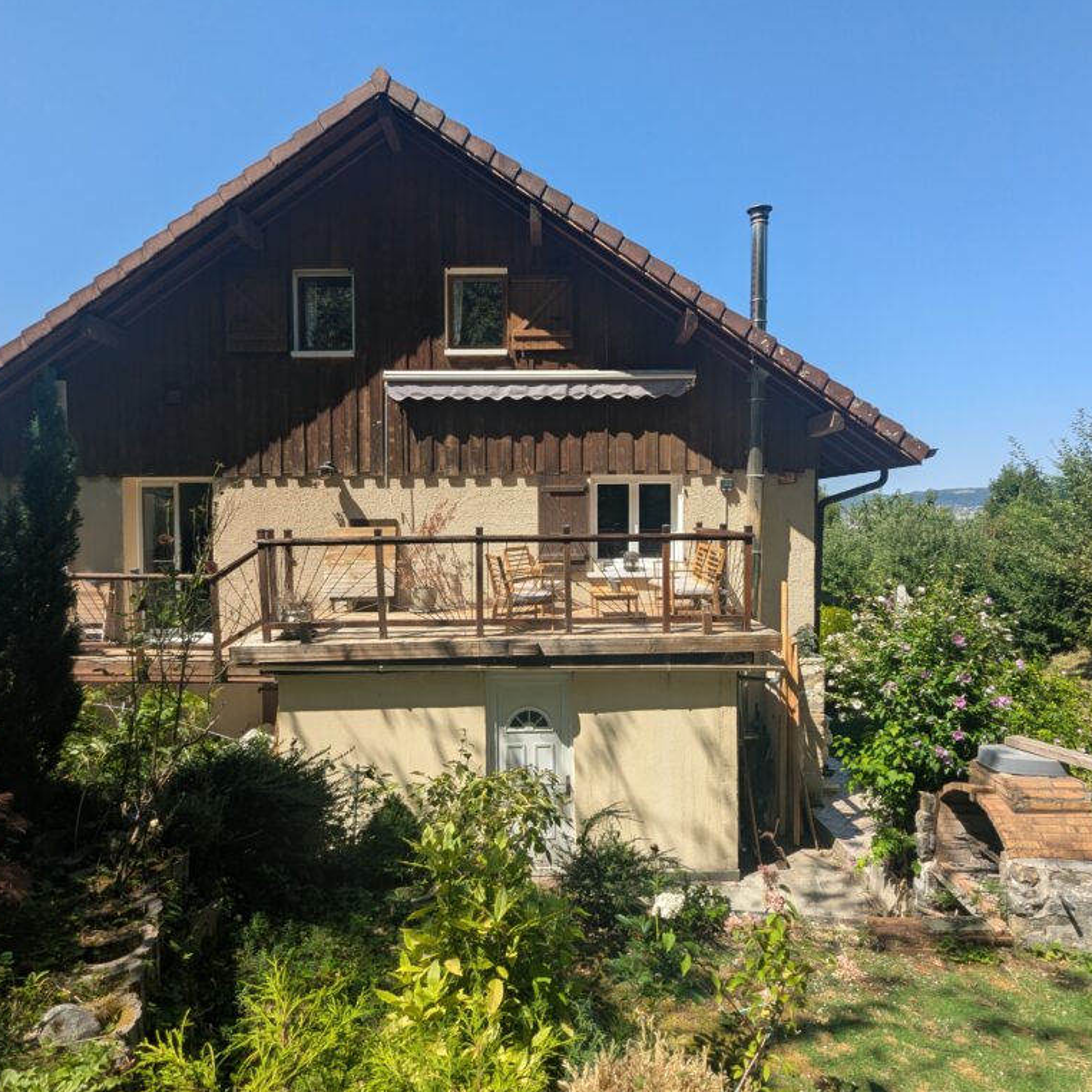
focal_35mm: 19
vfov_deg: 77.7
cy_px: 545
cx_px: 532
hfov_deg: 77.7
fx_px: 678
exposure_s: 1/1387
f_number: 2.2
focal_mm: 2.35
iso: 53
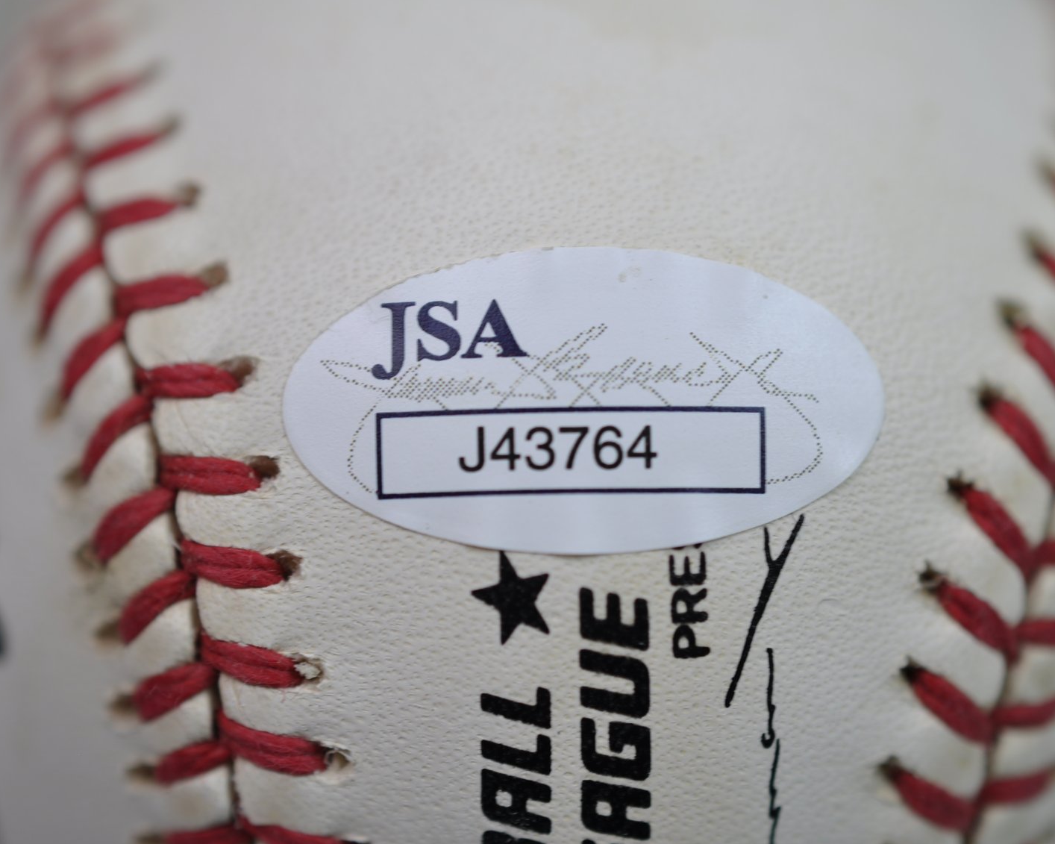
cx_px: 559
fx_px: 2123
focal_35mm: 68
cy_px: 421
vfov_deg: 22.5
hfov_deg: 27.9
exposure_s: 1/60
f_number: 4
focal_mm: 40
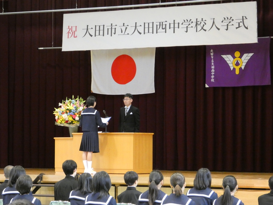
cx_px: 136
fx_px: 1089
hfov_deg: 14.3
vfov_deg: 10.8
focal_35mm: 138
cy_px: 102
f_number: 5.3
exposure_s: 1/30
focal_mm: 24.7
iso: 1600
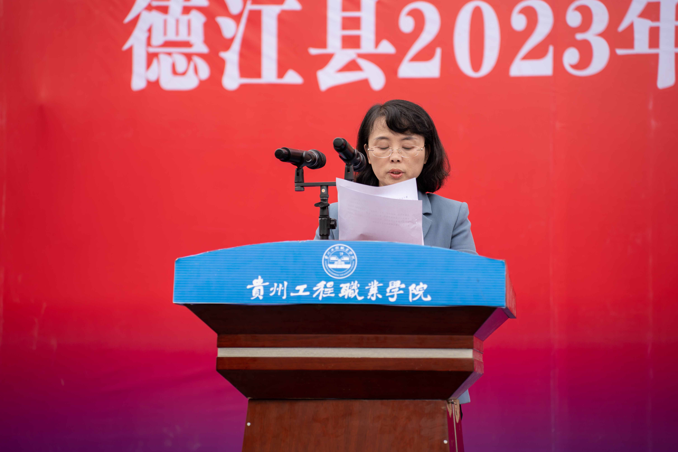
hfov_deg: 27.0
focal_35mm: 75
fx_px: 1412
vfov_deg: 18.2
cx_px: 339
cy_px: 226
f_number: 2.8
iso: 125
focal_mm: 75
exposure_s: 1/200
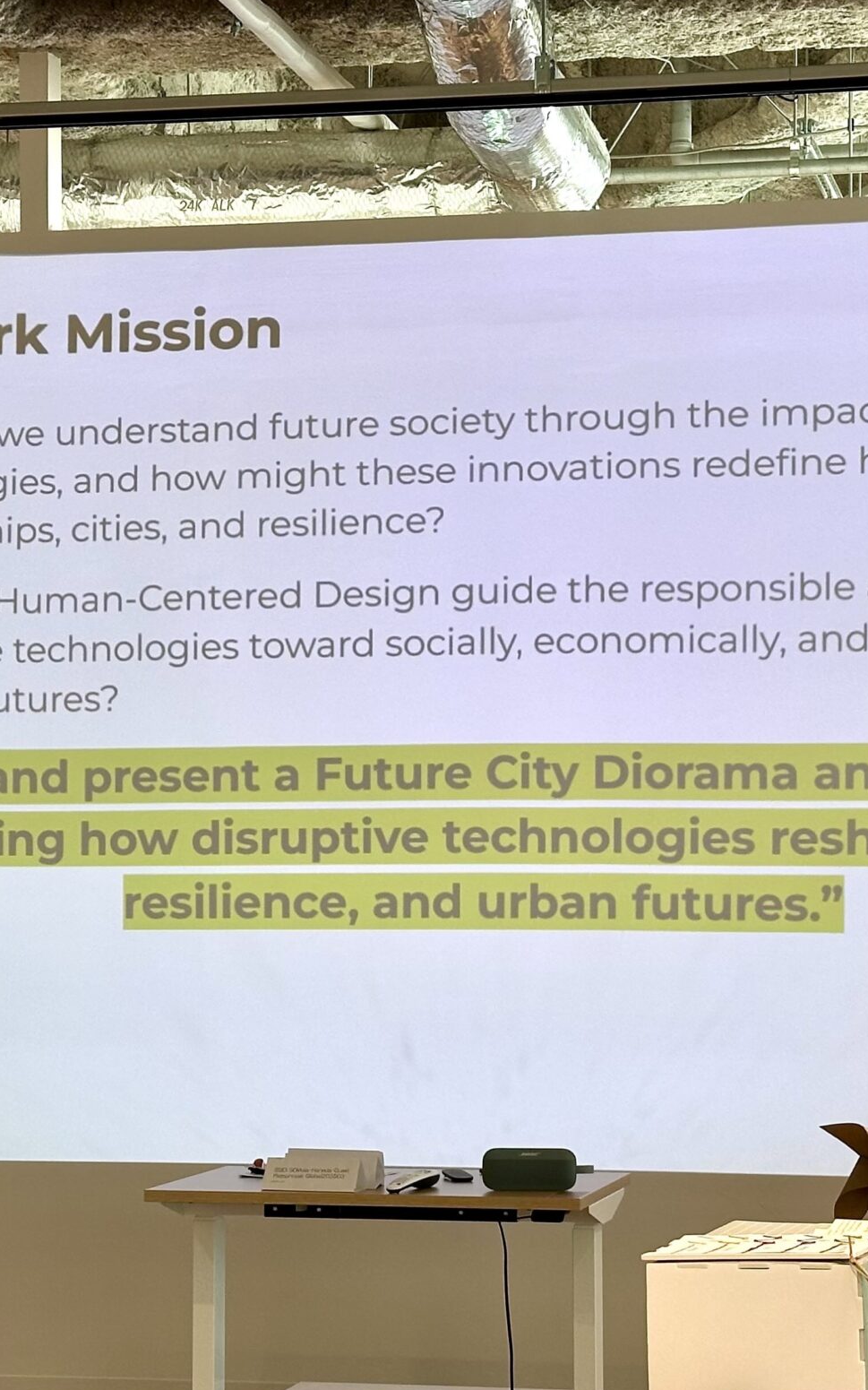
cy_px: 815
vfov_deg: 24.6
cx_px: 557
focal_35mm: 84
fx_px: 3180
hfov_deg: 15.5
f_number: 1.78
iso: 64
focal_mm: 6.86
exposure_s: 1/60
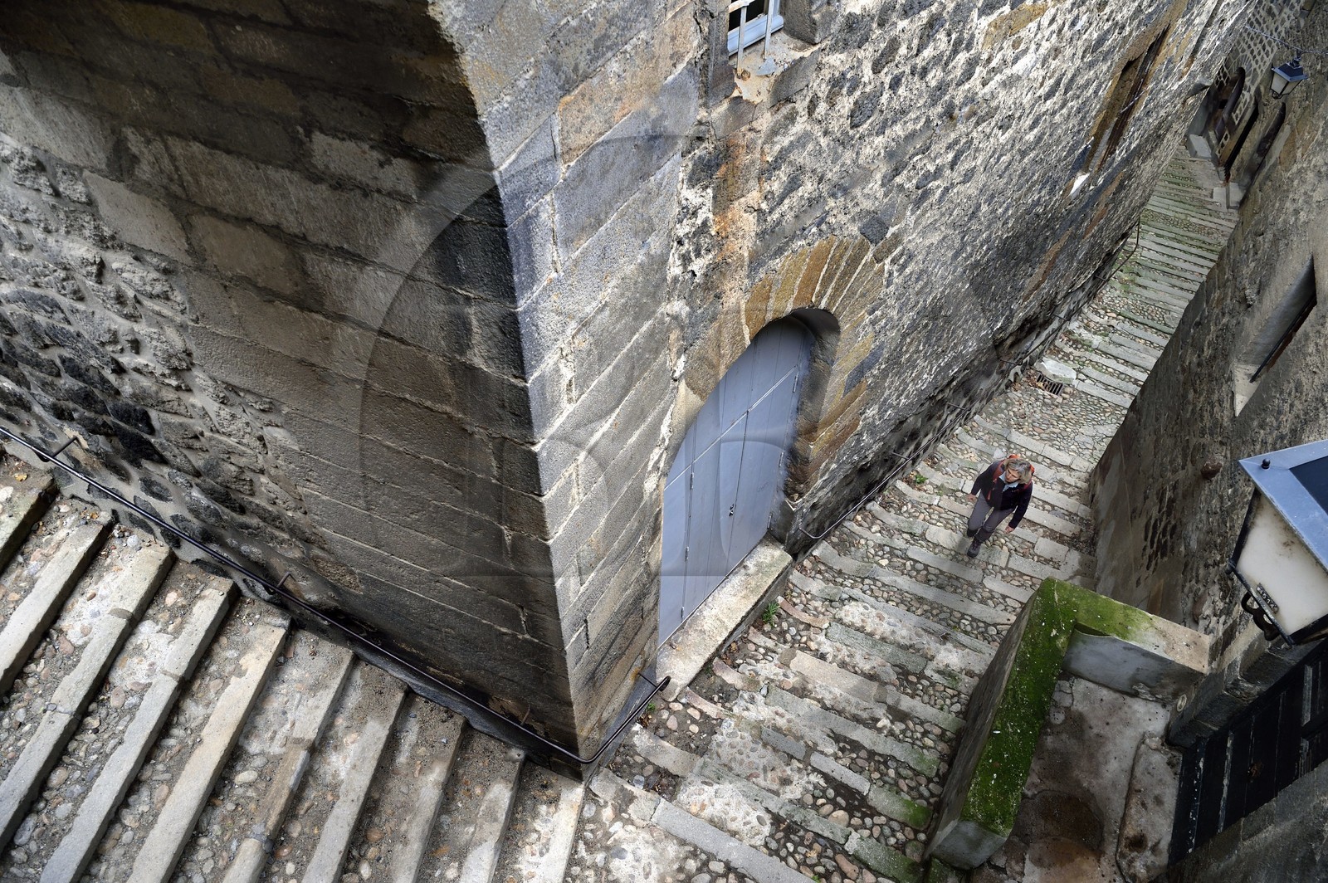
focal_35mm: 24
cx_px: 664
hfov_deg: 73.8
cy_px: 442
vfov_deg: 53.1
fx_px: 885
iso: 800
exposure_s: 1/80
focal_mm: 24
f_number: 9
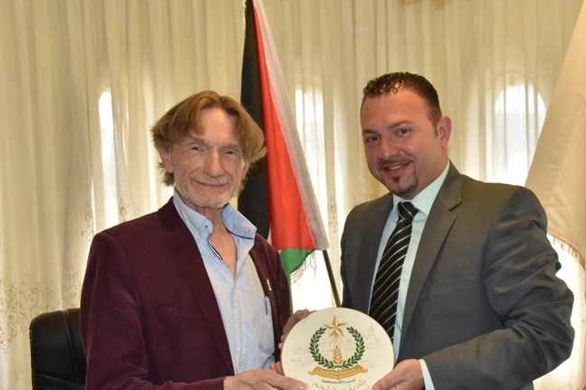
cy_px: 246
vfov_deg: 25.0
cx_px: 333
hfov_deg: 36.8
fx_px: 879
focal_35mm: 54
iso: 2500
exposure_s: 1/250
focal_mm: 34
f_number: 9
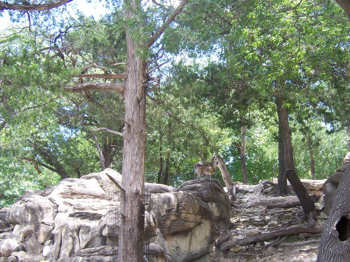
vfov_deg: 35.0
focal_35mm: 41
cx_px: 192
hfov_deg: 45.7
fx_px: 415
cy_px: 158
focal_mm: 5.5
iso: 140
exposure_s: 1/250
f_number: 3.4
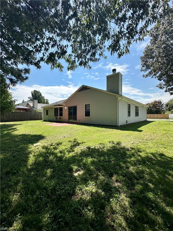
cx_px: 86
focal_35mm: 14
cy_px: 116
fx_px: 93
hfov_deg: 85.7
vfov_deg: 102.1
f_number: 2.2
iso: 50
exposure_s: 1/1742
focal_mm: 2.22
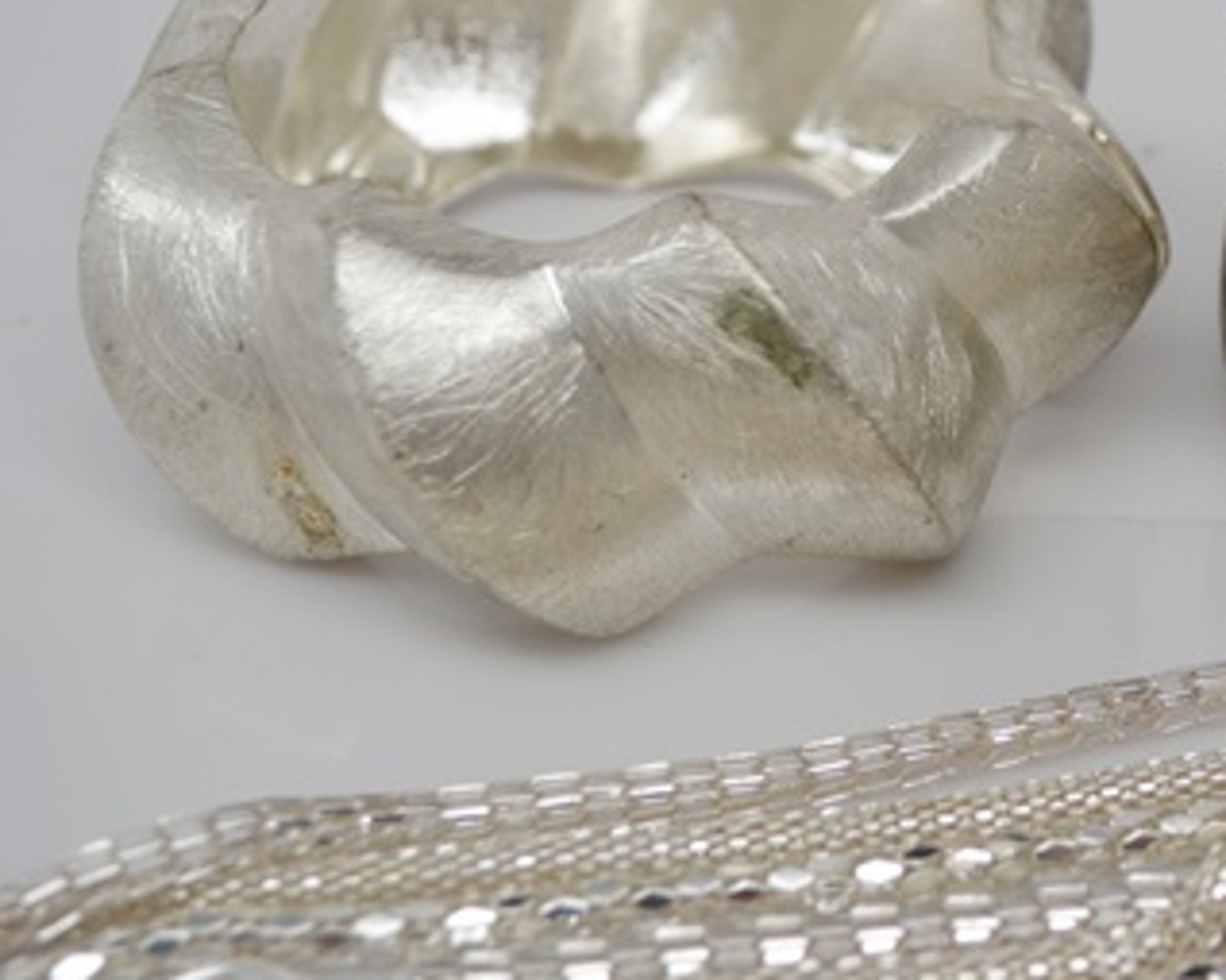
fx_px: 3663
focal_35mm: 101
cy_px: 282
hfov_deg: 18.7
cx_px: 1079
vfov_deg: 15.2
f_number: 5.6
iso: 400
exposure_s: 1/125
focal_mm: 38
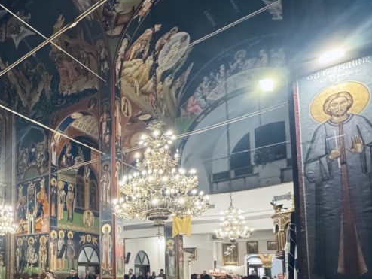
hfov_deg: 51.4
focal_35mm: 29
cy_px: 244
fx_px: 312
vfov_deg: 44.5
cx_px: 13
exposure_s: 1/50
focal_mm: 2.22
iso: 1000
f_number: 2.2
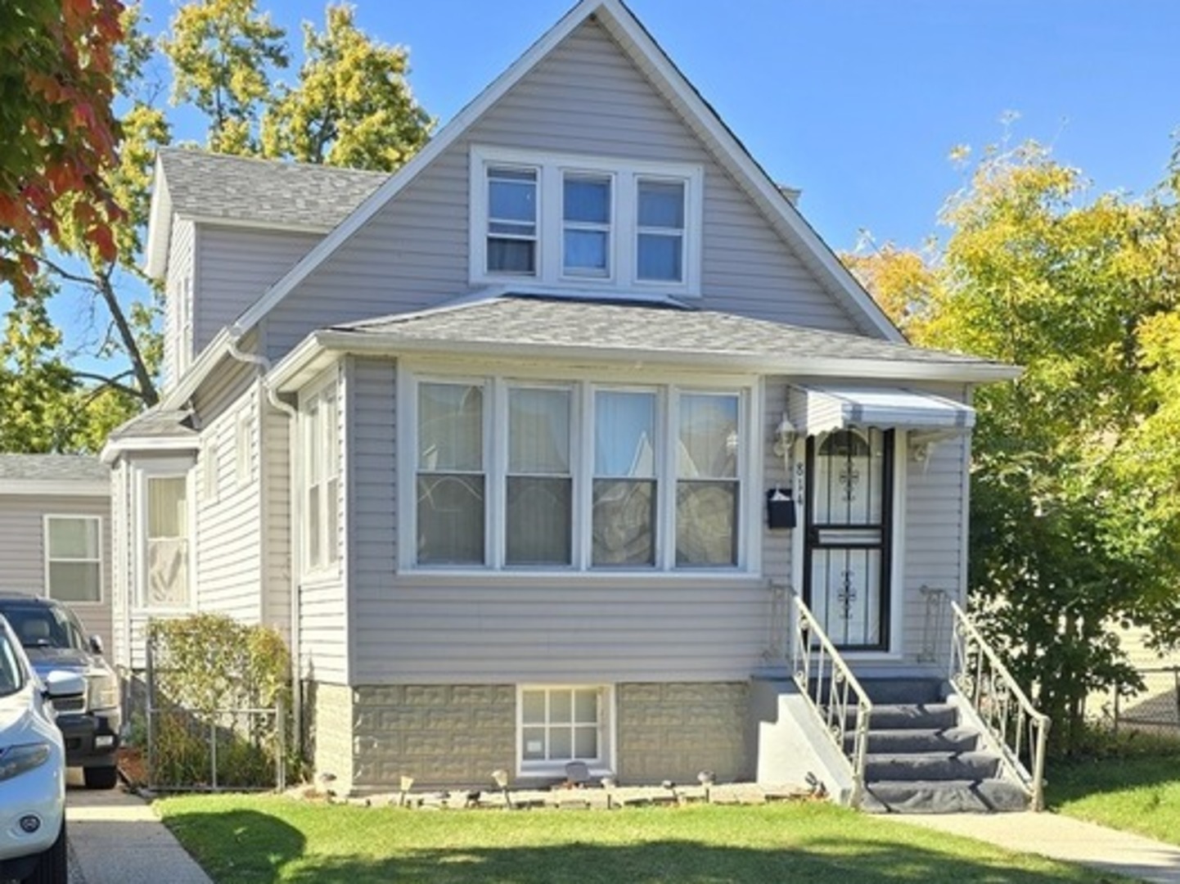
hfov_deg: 74.0
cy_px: 442
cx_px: 590
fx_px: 784
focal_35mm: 23
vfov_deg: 58.8
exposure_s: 1/333
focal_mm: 6.3
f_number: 1.7
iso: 12
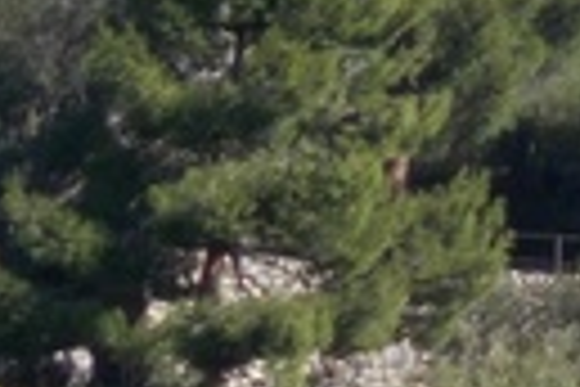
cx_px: 827
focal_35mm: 829
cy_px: -522
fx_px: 13355
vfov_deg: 1.7
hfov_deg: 2.5
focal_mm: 23
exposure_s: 1/200
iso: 80
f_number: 6.5
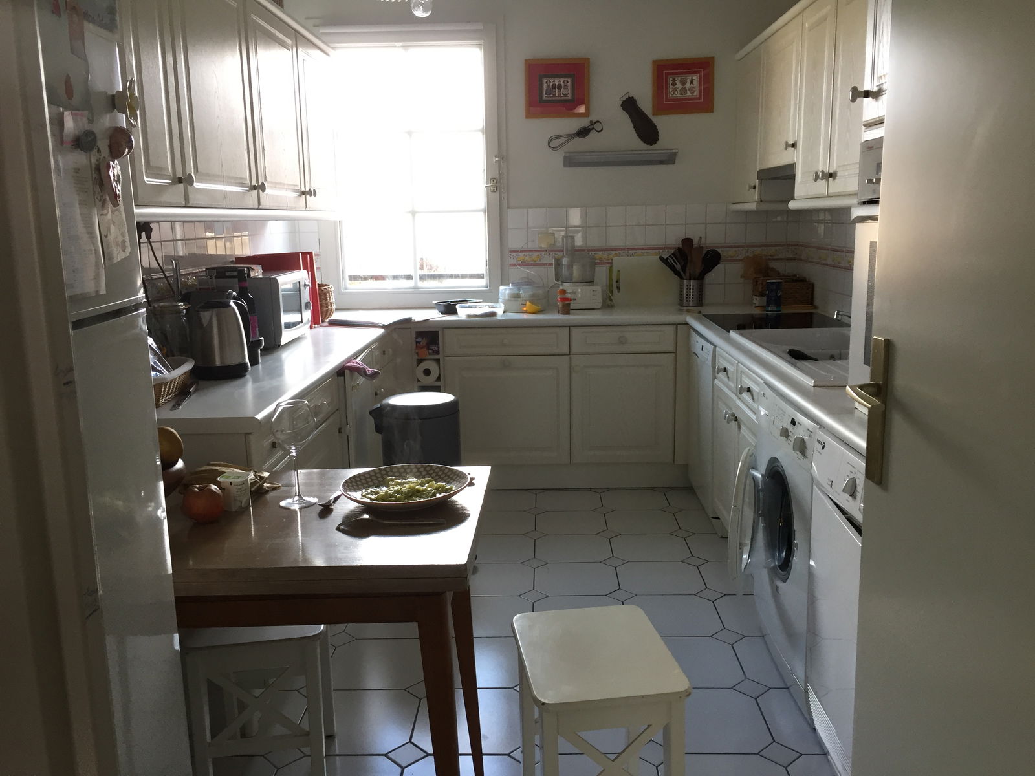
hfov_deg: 61.7
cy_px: 388
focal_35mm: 29
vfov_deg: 48.2
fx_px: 867
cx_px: 518
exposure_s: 1/33
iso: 50
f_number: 2.2
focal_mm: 4.15
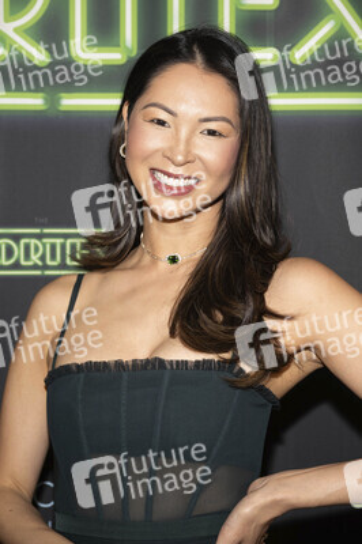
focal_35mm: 76
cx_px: 181
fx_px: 1148
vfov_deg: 26.7
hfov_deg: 17.9
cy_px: 272
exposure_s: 1/200
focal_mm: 76
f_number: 5.6
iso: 800
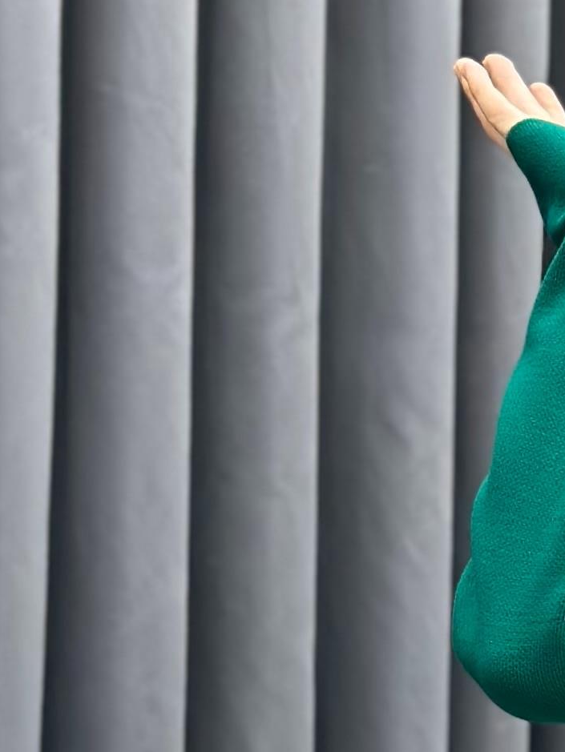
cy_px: 729
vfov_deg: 9.5
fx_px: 4480
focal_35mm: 206
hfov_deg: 7.0
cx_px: 1050
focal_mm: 6.86
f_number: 1.78
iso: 64
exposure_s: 1/145
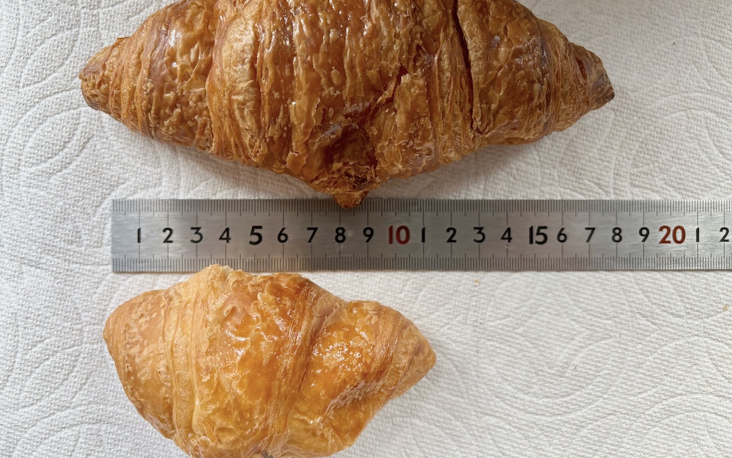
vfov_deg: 44.4
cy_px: 200
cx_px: 366
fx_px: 559
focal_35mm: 28
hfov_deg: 66.5
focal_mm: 5.96
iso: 200
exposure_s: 1/60
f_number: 1.6
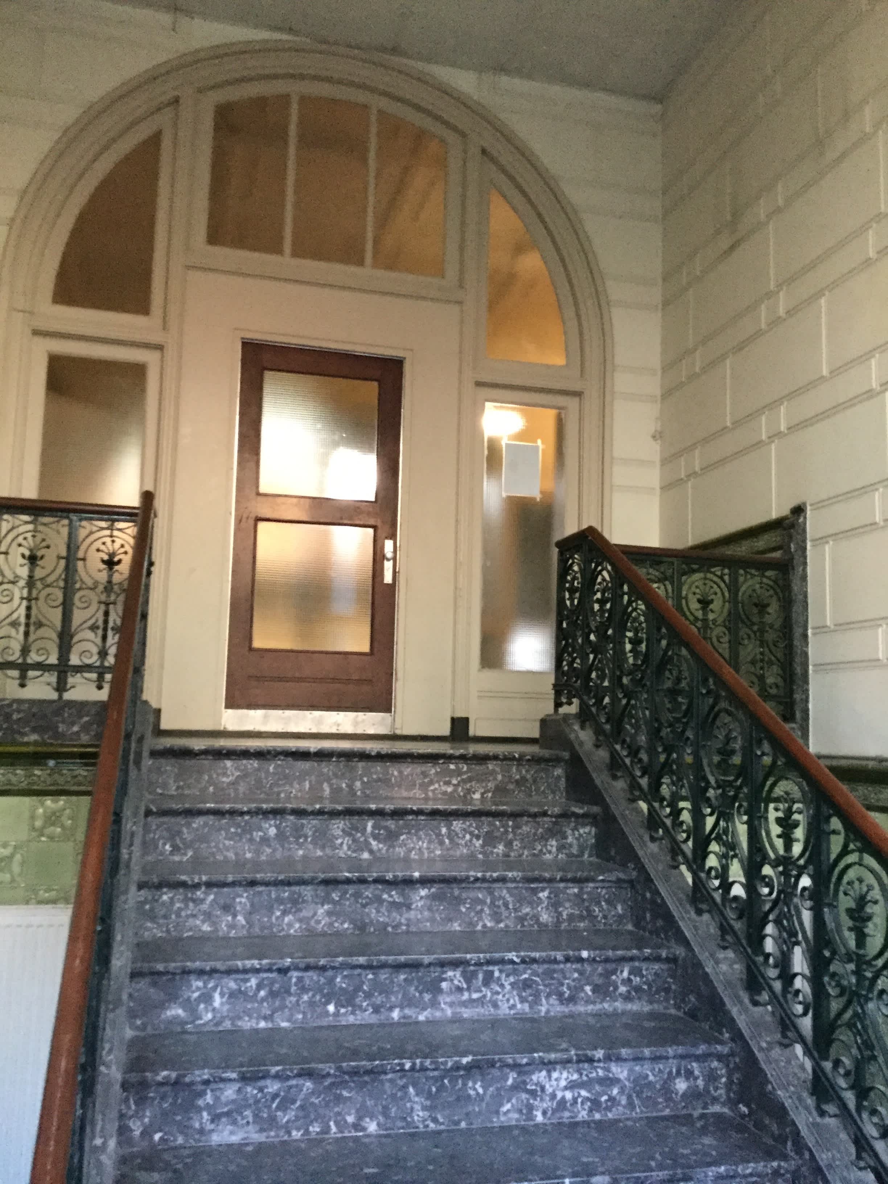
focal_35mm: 31
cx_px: 444
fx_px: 1060
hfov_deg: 45.4
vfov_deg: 58.4
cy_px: 592
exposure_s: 1/17
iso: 250
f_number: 2.4
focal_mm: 3.3
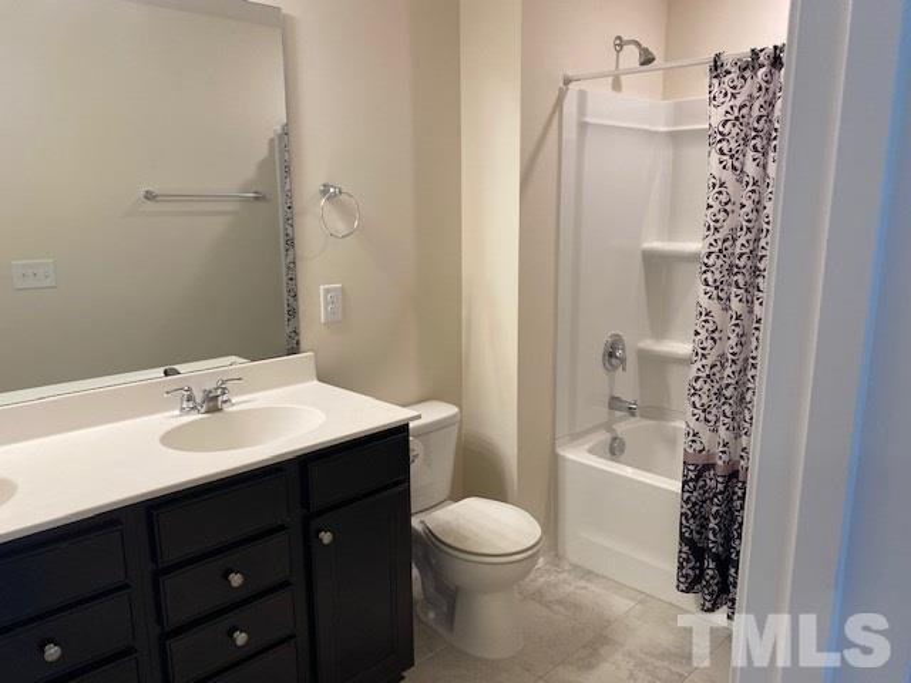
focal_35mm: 26
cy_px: 342
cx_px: 456
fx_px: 684
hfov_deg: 67.3
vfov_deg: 53.1
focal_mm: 4.25
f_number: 1.8
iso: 125
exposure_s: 1/120
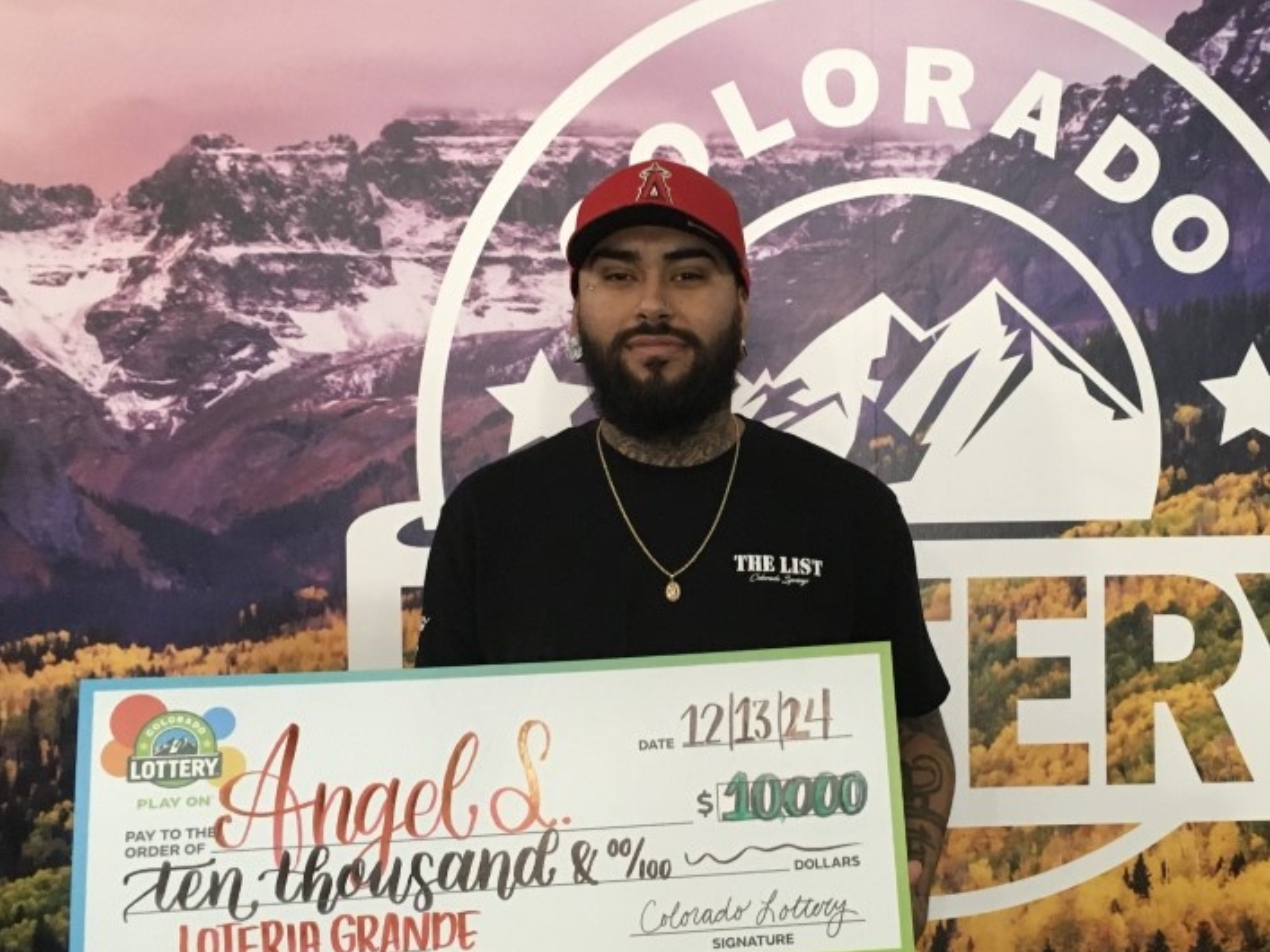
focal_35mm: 42
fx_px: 1541
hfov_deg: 44.4
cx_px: 799
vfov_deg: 34.3
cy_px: 526
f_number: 2.2
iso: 200
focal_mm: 4.15
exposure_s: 1/24
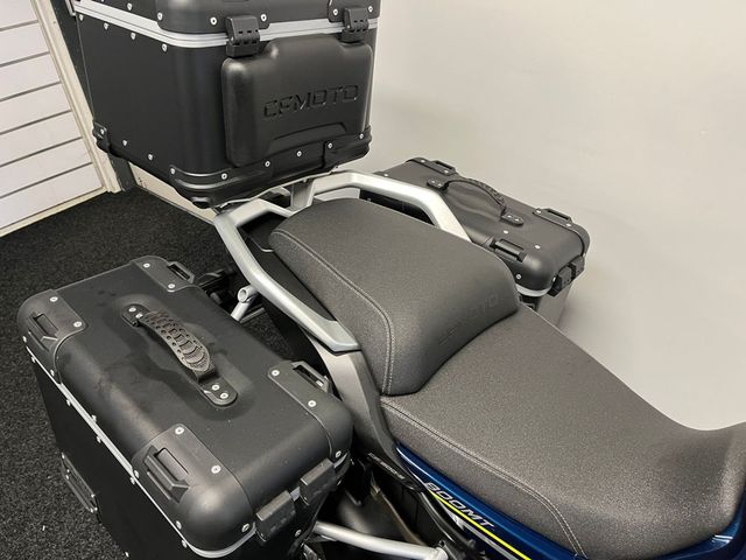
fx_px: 560
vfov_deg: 53.1
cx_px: 373
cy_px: 280
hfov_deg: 67.3
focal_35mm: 26
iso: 160
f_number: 1.6
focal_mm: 5.1
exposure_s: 1/50
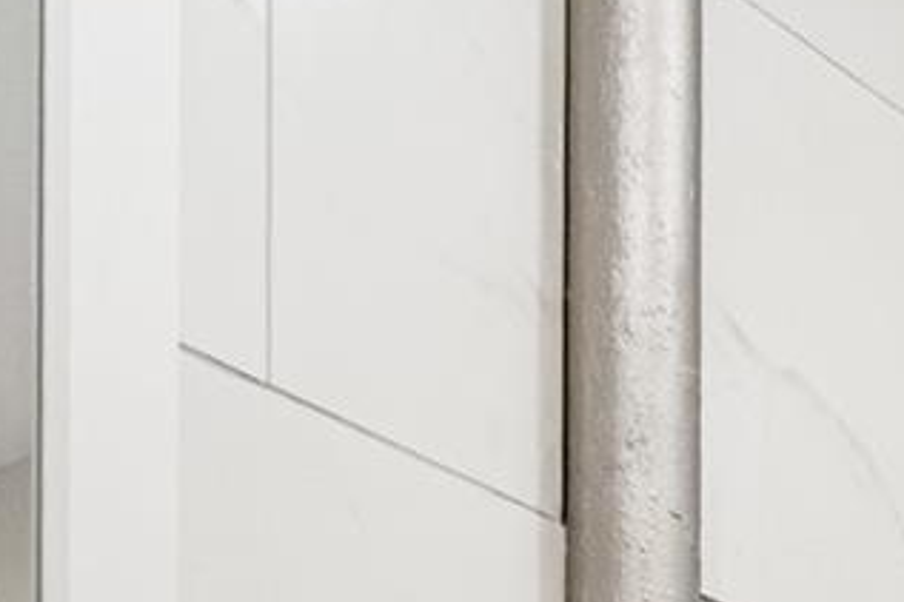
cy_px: 1773
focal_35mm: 97
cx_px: 1352
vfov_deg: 10.4
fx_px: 2434
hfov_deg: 18.6
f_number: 8
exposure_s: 1/320
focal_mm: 10
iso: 500
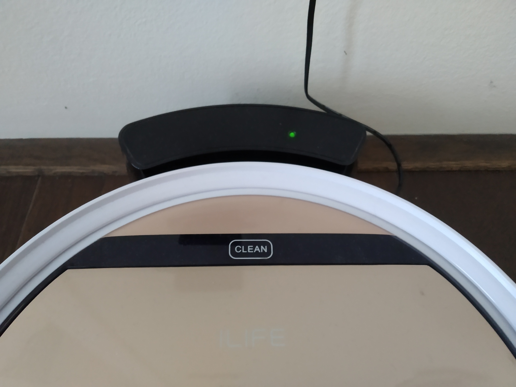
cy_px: 194
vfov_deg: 53.1
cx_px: 258
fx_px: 388
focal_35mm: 26
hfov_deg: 67.3
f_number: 2.2
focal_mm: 3.82
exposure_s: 1/17
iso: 1000
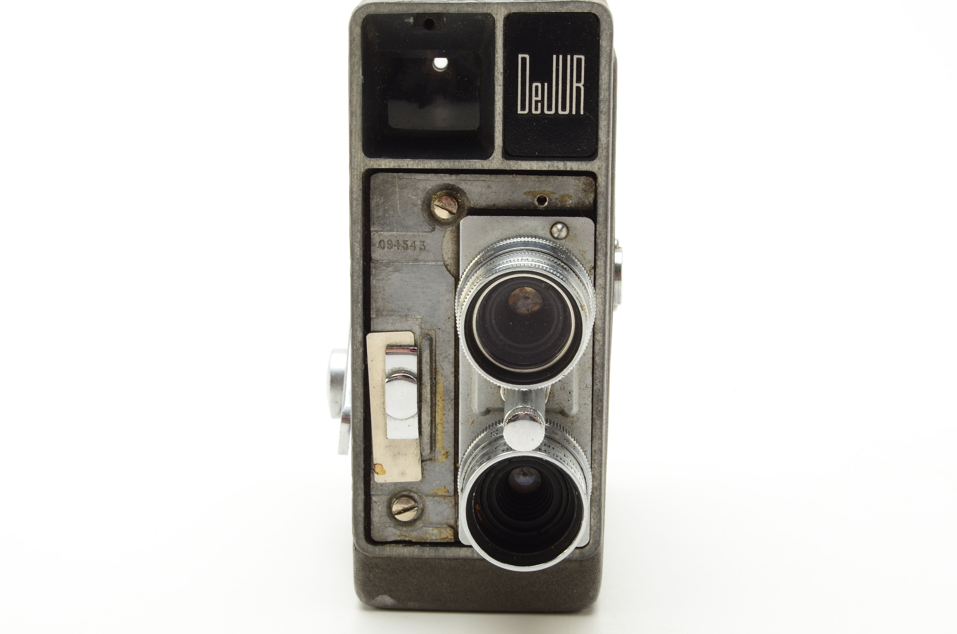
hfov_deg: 25.1
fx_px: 2149
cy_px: 296
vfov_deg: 16.8
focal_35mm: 81
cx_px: 485
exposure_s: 1/160
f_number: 16
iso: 100
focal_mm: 50
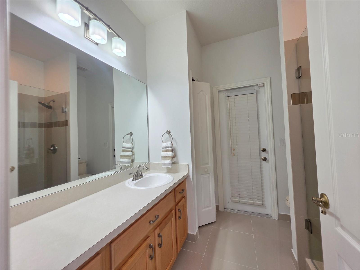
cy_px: 135
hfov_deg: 106.2
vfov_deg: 89.9
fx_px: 135
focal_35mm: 13
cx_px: 180
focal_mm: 2.2
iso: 160
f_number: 1.9
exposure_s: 1/120
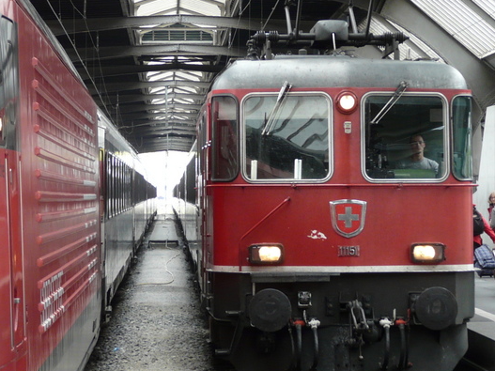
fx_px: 2144
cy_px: 174
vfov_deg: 9.9
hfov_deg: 13.2
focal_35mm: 150
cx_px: 324
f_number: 3.2
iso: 100
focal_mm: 12.9
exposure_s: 1/50
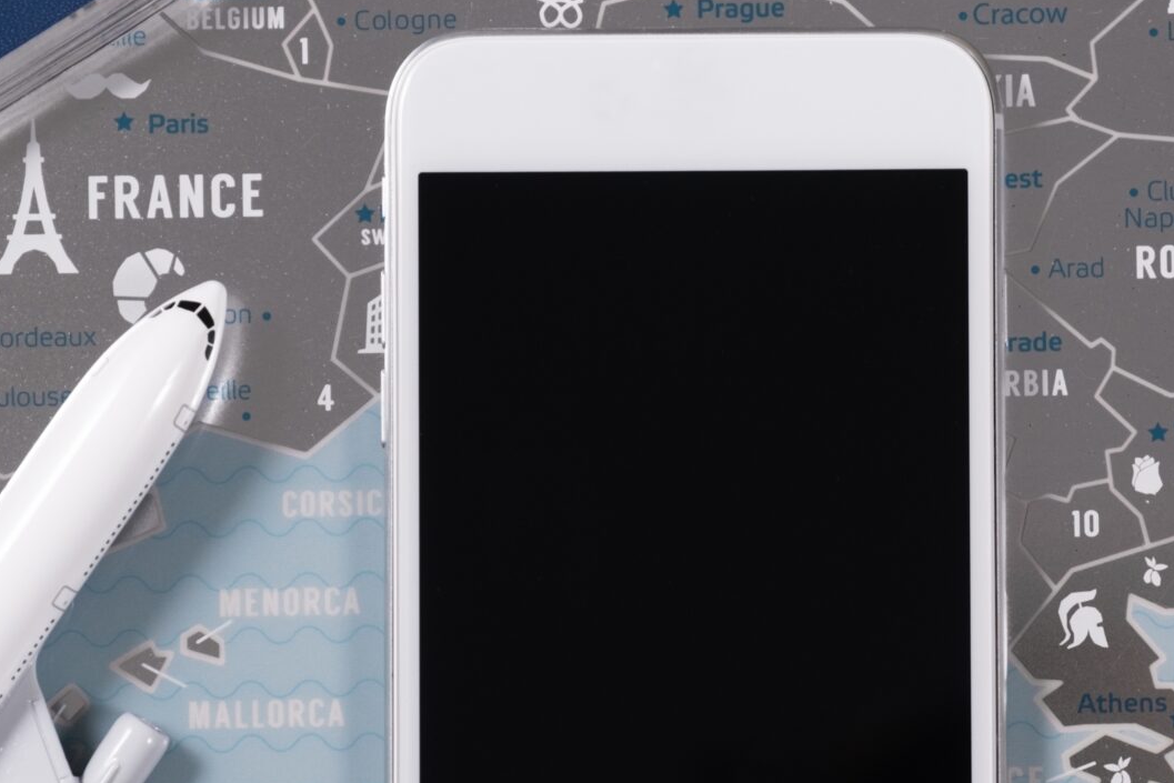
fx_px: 6555
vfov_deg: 6.8
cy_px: 516
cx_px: 775
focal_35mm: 201
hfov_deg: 10.2
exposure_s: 1/100
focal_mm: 55
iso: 160
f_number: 3.2
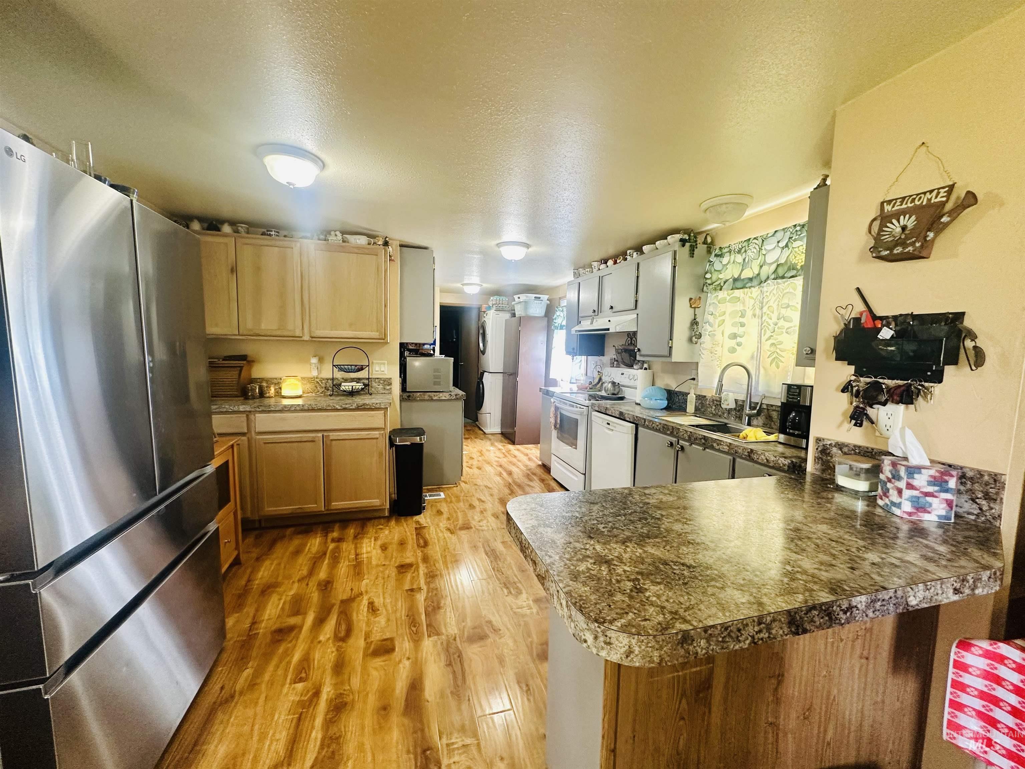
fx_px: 415
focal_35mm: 14
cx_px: 512
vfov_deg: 85.7
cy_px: 384
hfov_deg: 102.1
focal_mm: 2.22
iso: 250
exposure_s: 1/60
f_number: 2.2
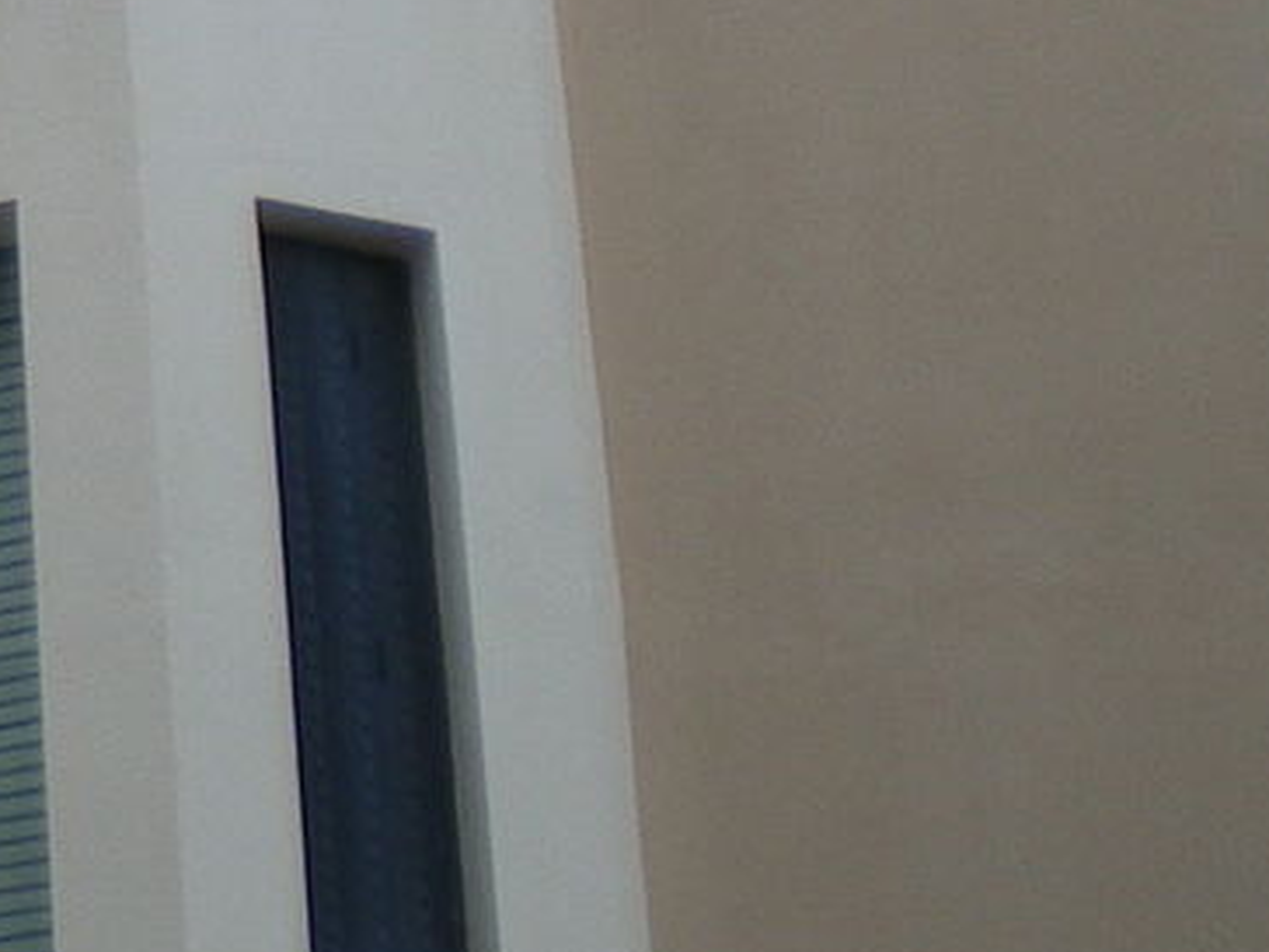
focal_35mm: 167
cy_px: -586
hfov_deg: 10.7
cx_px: -1356
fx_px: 6122
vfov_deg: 8.6
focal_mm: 6.3
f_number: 3.1
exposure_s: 1/100
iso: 64
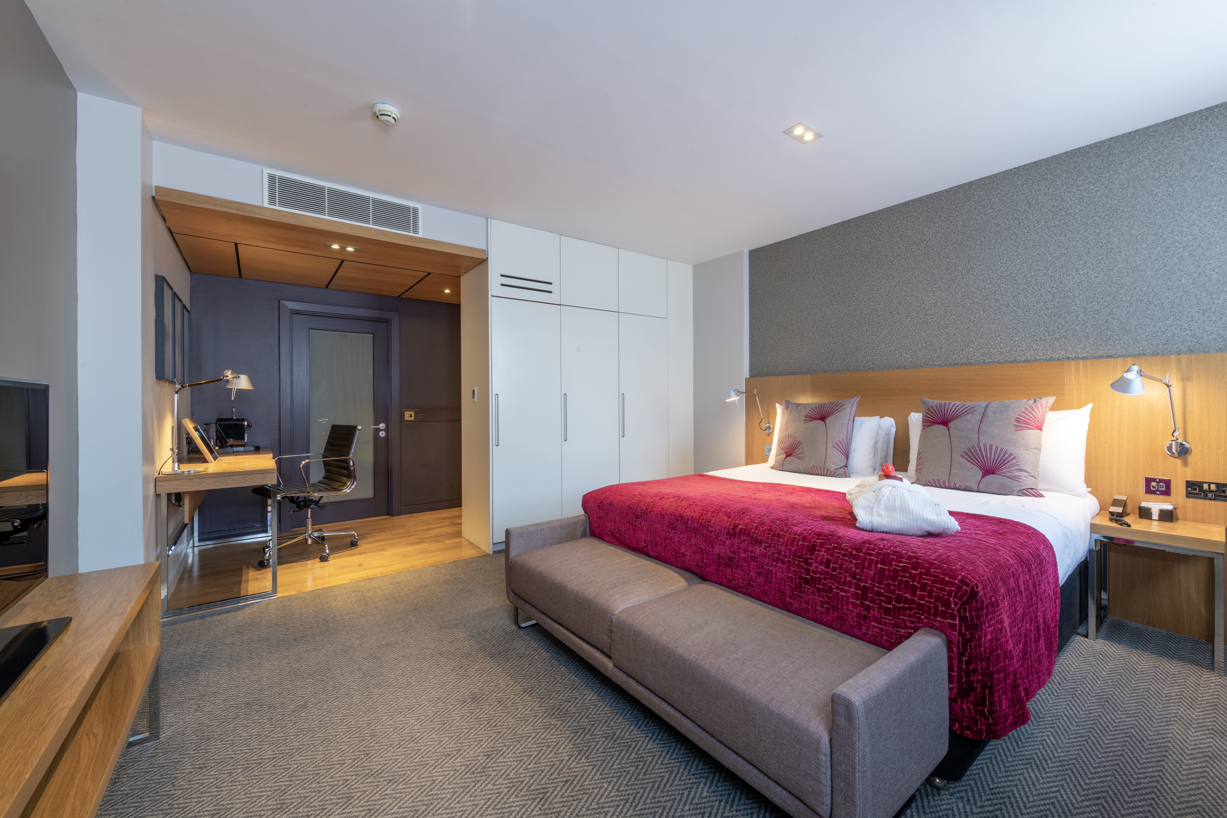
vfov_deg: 81.2
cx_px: 614
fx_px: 477
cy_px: 409
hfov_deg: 104.3
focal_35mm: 14
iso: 100
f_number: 16
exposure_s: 2.5
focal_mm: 14
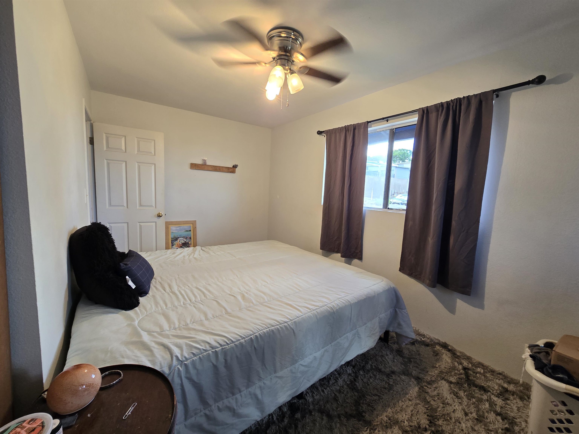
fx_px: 217
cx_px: 290
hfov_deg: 106.2
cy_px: 217
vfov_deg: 89.9
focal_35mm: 13
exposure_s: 1/60
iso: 80
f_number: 2.2
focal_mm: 2.2
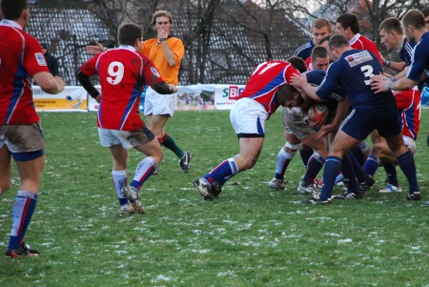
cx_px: 214
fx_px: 2415
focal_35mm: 202
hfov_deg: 10.1
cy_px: 144
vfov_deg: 6.8
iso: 800
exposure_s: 1/200
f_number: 5.6
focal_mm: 135
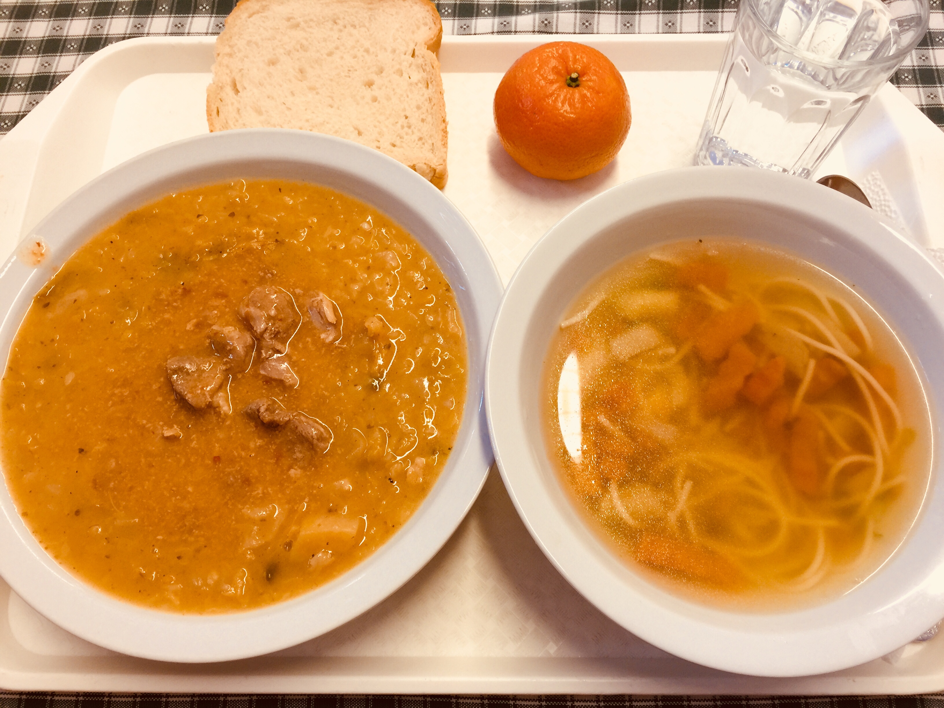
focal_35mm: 29
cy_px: 354
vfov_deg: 48.2
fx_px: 791
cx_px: 472
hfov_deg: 61.7
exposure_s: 1/17
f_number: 2.2
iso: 40
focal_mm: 4.15
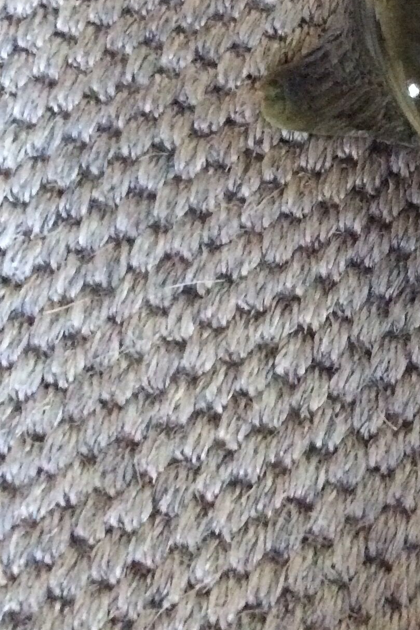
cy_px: 158
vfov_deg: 28.0
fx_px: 1242
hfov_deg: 17.4
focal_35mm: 71
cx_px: 615
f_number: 2.4
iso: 640
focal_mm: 3.3
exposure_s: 1/17
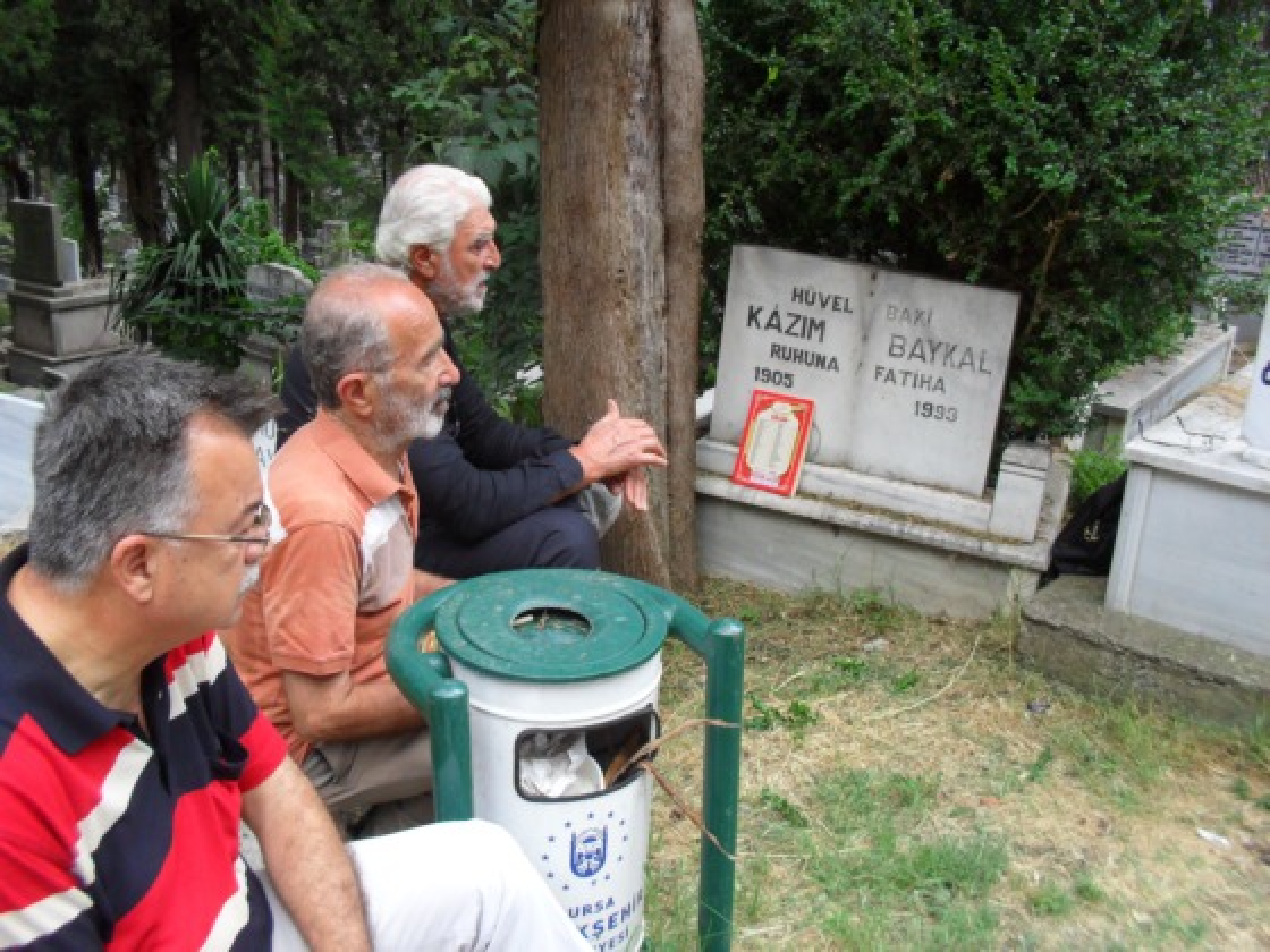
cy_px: 476
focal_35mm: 35
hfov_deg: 52.6
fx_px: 1284
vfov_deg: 40.7
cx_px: 635
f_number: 3.2
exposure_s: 1/90
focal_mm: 6.3
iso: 100
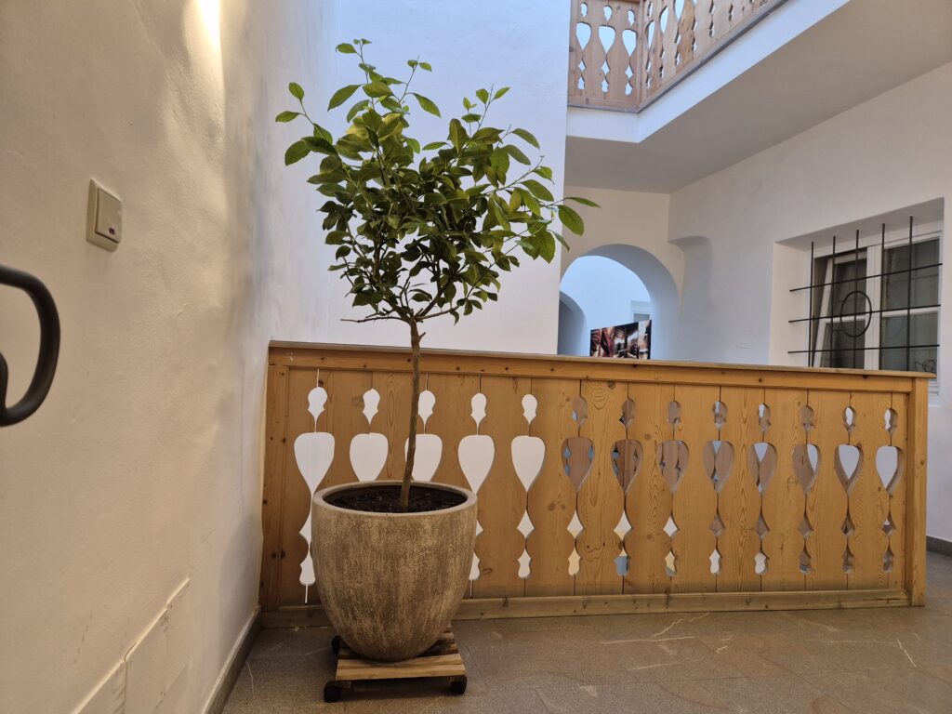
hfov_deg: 73.9
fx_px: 633
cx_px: 476
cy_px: 357
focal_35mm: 23
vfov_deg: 58.9
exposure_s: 1/100
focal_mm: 5.4
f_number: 1.8
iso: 250
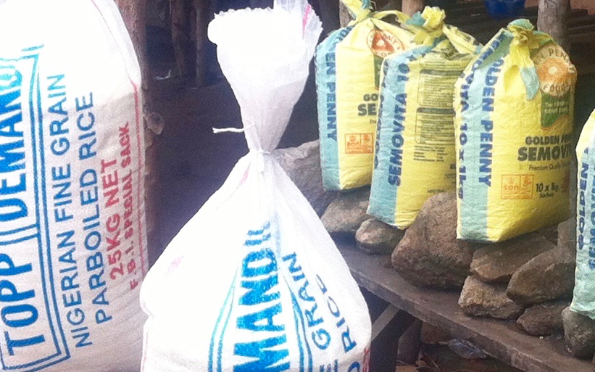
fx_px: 1897
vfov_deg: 11.2
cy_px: 107
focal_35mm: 117
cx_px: 479
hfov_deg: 17.7
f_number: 2.8
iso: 80
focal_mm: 3.85
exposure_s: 1/217
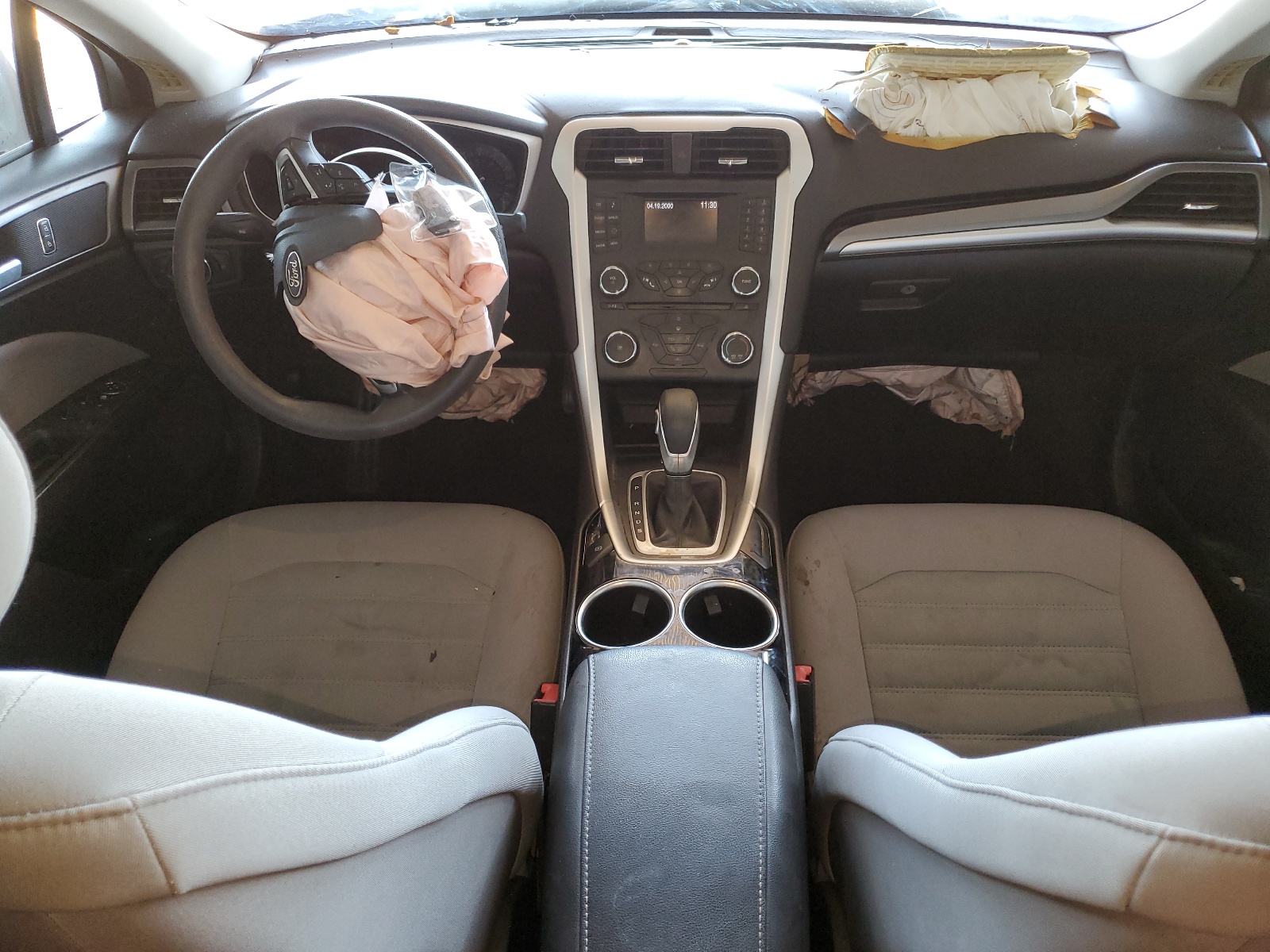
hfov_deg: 67.3
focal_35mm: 26
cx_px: 635
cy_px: 476
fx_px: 954
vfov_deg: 53.1
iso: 132
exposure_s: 1/60.2
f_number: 1.5
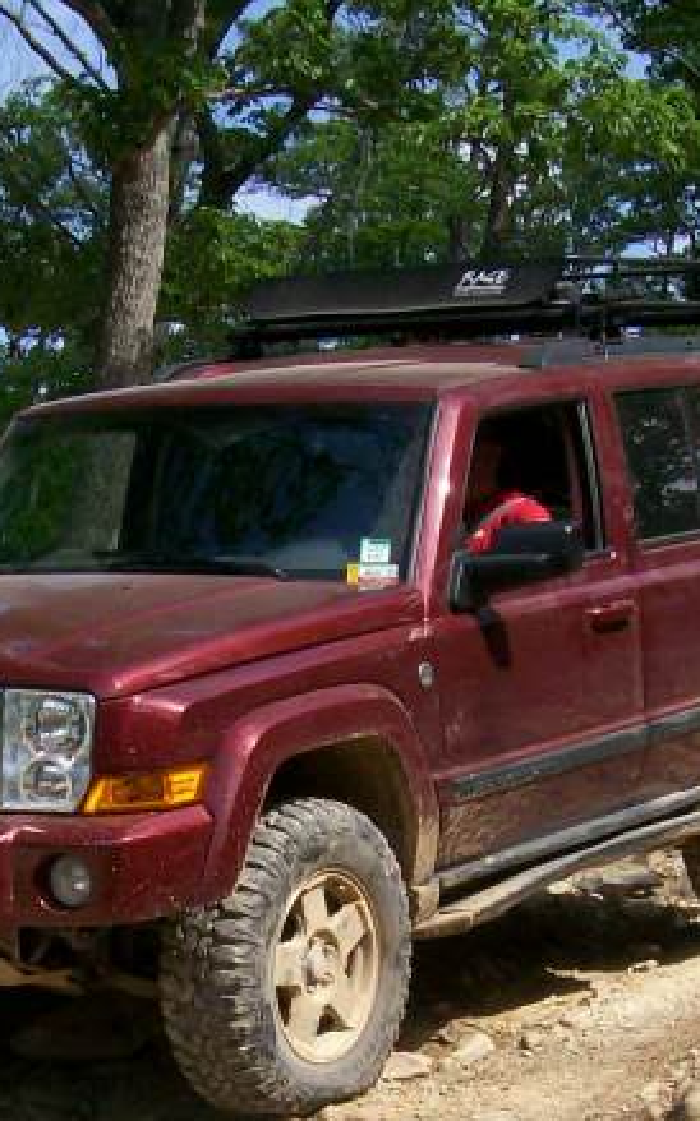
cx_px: 235
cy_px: 978
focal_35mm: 89
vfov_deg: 22.8
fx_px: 2719
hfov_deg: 14.6
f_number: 4.8
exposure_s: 1/453
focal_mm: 6
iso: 80
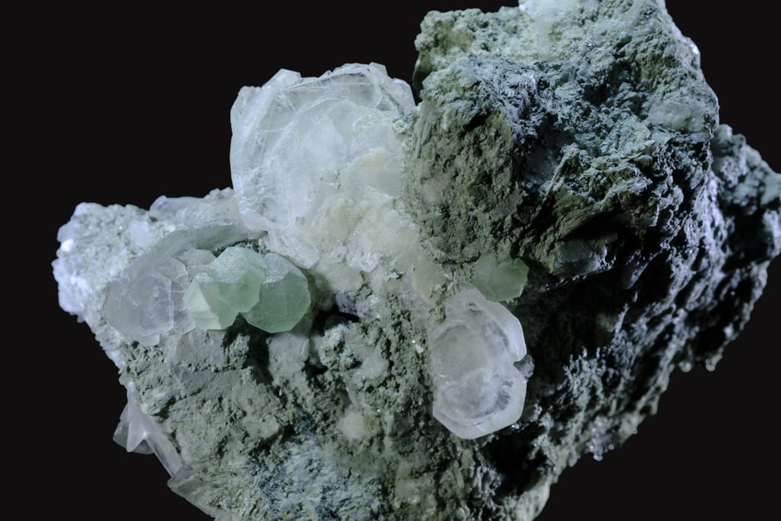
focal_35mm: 90
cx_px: 390
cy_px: 260
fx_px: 1953
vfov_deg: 15.2
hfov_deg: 22.6
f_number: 11
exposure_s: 1/100
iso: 400
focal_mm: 60
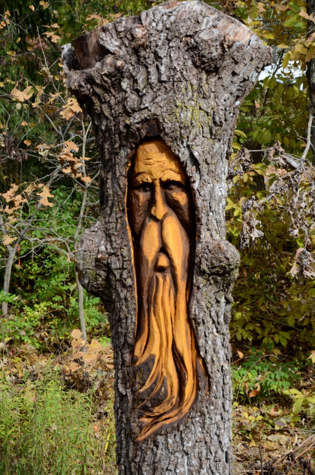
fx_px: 830
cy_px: 238
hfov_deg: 21.5
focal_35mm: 63
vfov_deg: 31.9
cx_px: 158
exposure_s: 1/160
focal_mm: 42
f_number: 6.3
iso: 100
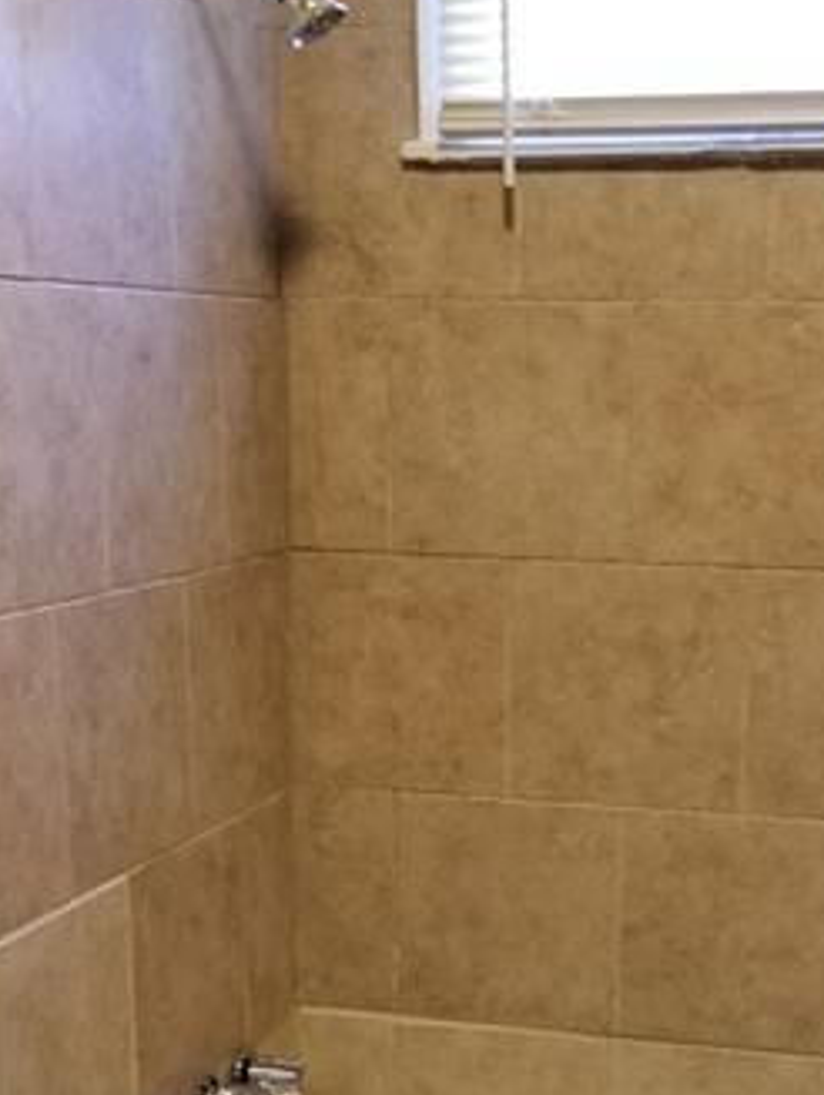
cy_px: 914
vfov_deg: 30.7
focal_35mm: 61
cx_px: 606
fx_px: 1932
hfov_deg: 23.8
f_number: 1.7
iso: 200
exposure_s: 1/30
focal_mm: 4.25
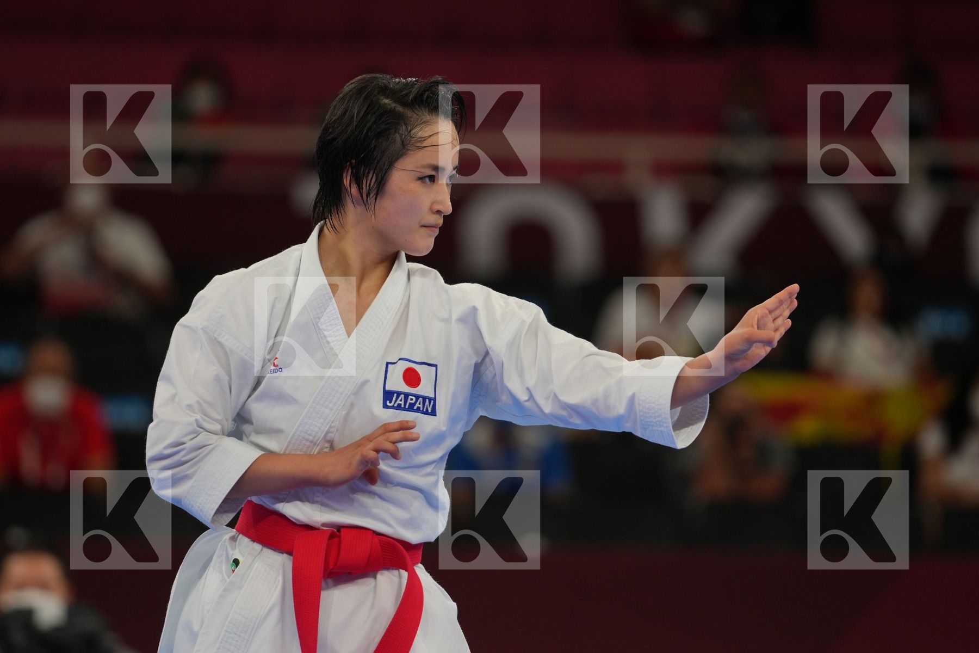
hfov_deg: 6.9
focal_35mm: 300
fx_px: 8158
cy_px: 326
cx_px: 490
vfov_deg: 4.6
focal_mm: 200
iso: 200
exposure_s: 1/500
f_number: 2.8
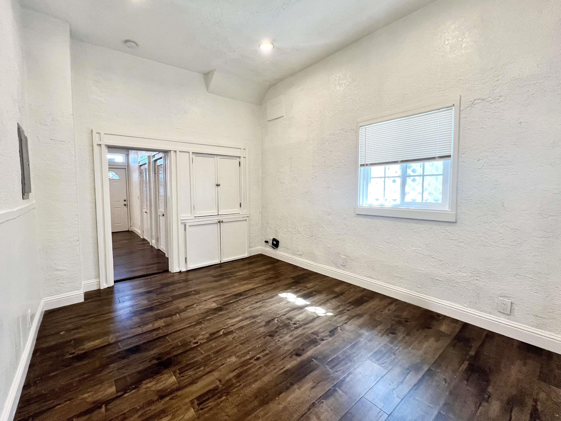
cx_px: 266
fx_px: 227
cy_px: 205
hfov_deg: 102.0
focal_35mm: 14
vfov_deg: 85.6
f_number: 1.8
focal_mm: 1.57
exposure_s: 1/120
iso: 160
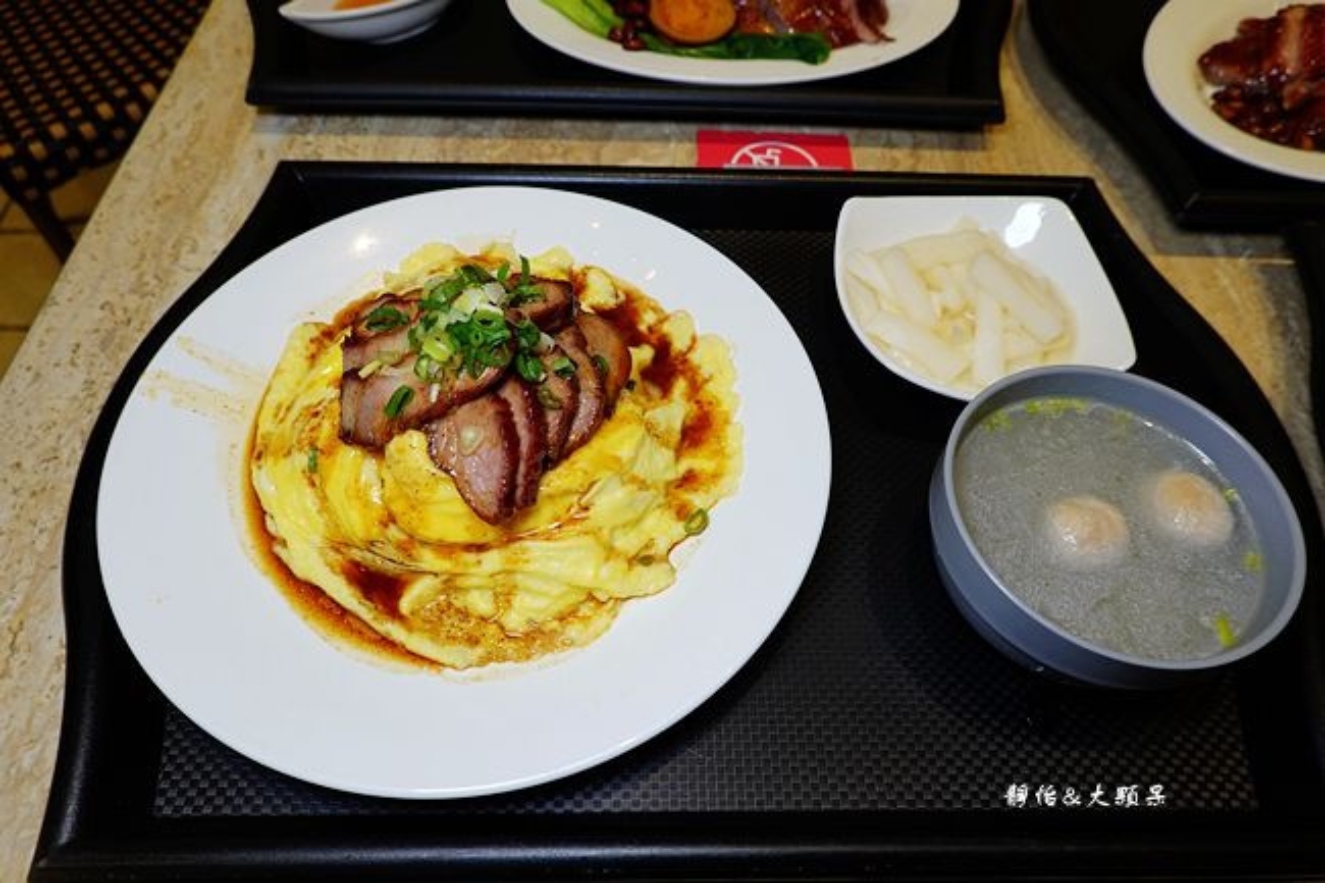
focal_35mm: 24
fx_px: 883
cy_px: 442
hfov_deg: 73.8
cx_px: 662
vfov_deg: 53.1
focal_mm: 9
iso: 125
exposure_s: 1/80
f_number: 2.8
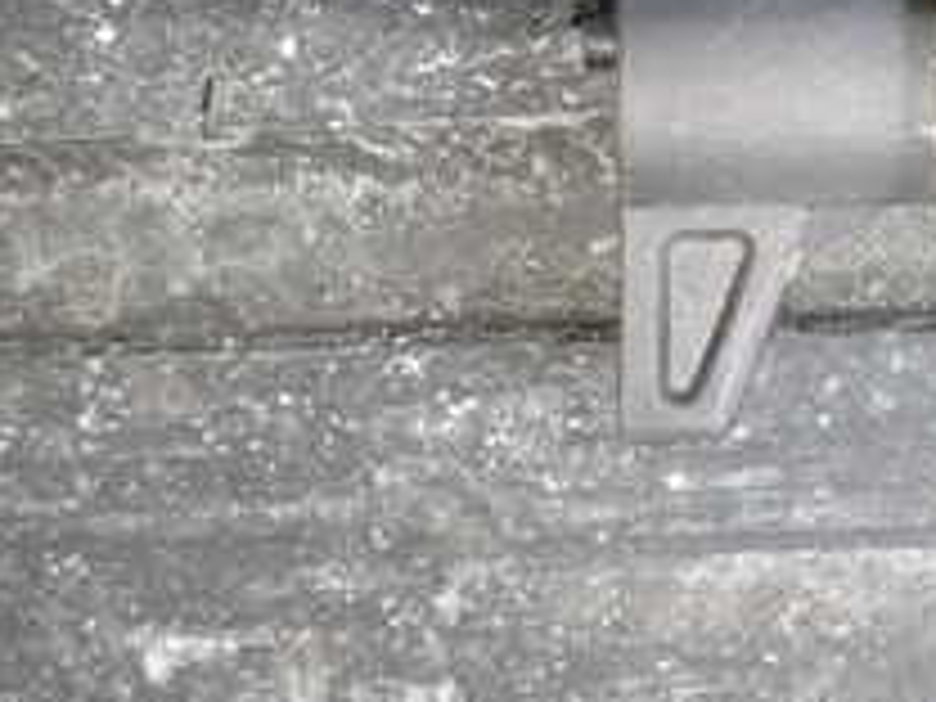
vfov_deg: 19.0
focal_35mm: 72
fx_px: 1947
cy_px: -198
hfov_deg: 25.0
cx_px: 1048
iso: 800
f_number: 2
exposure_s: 1/30
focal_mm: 4.5
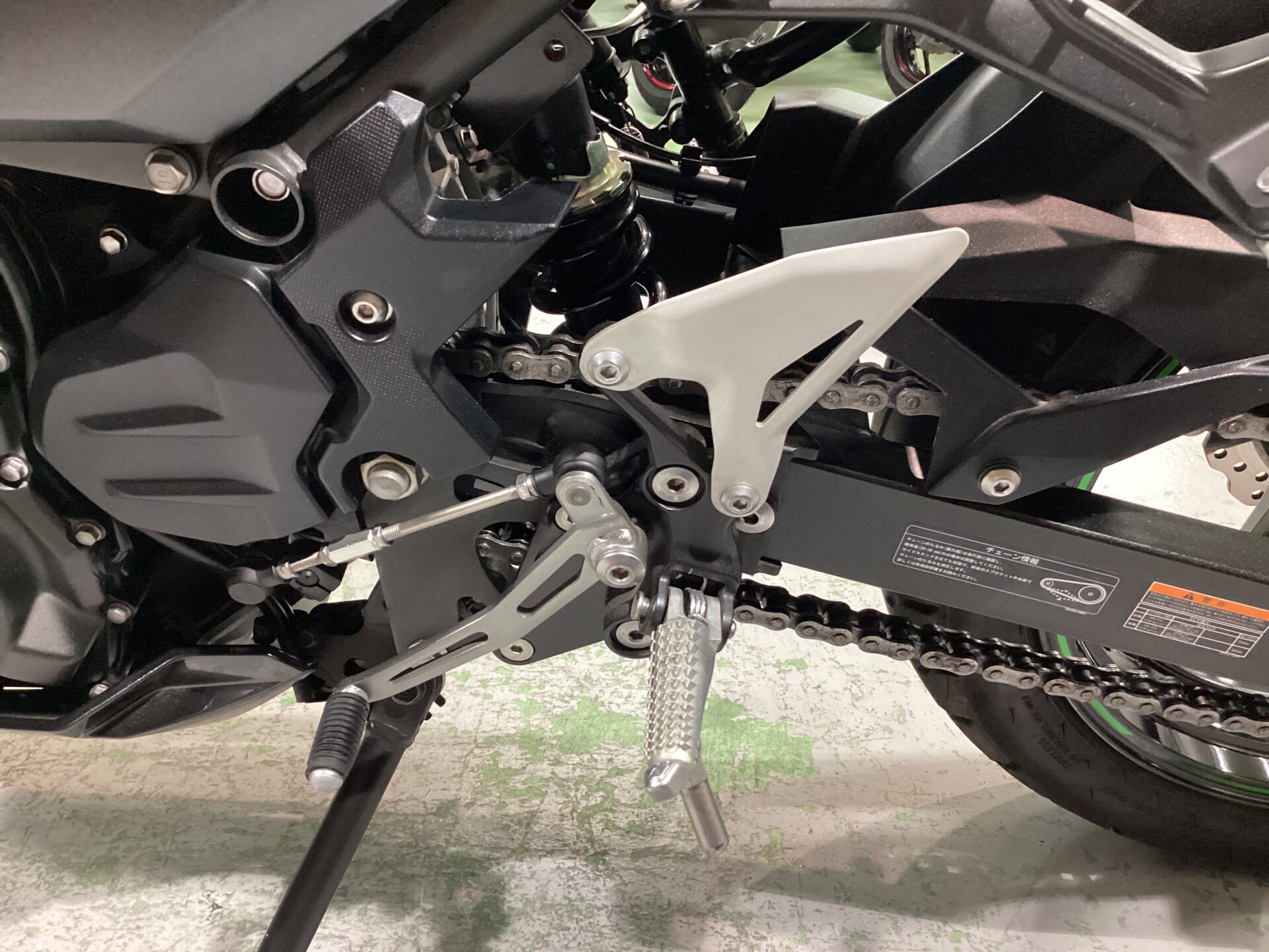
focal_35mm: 31
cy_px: 476
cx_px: 634
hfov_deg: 58.4
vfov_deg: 45.4
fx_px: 1136
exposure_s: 1/30
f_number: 2.4
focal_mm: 3.3
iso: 400
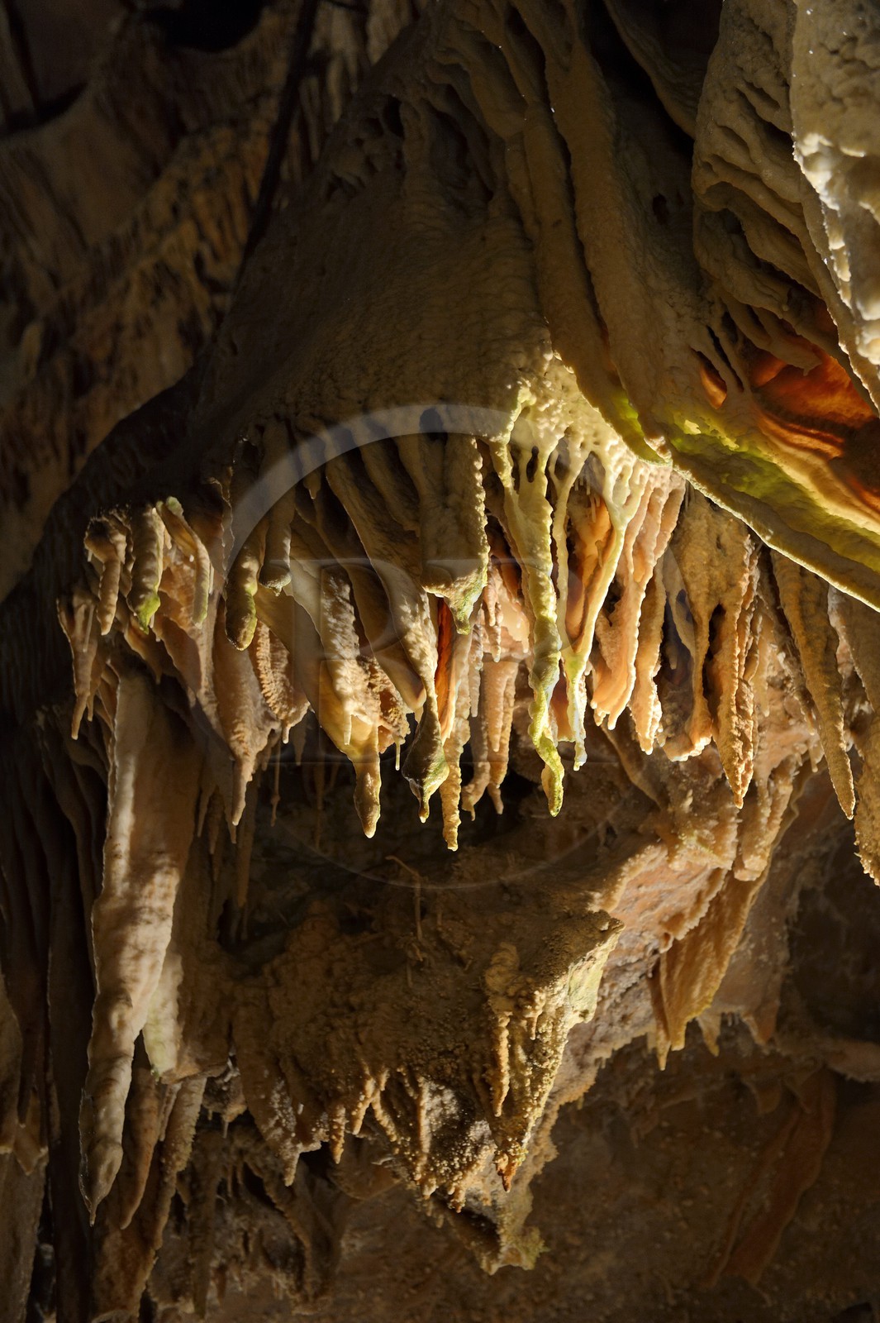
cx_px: 440
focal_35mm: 56
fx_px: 2055
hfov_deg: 24.2
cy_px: 662
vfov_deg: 35.7
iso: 1600
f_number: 3.5
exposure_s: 1/30
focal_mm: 56
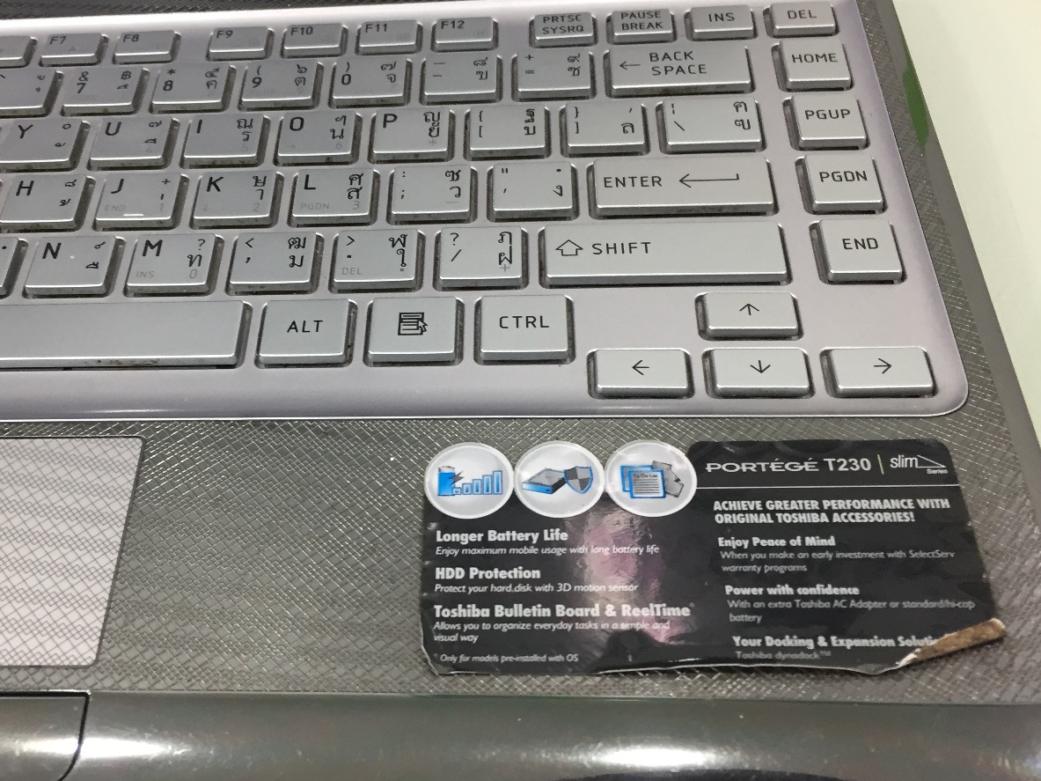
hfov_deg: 46.5
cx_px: 402
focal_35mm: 40
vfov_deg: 35.9
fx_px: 1203
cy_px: 407
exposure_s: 1/33
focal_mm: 4.15
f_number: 2.2
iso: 100
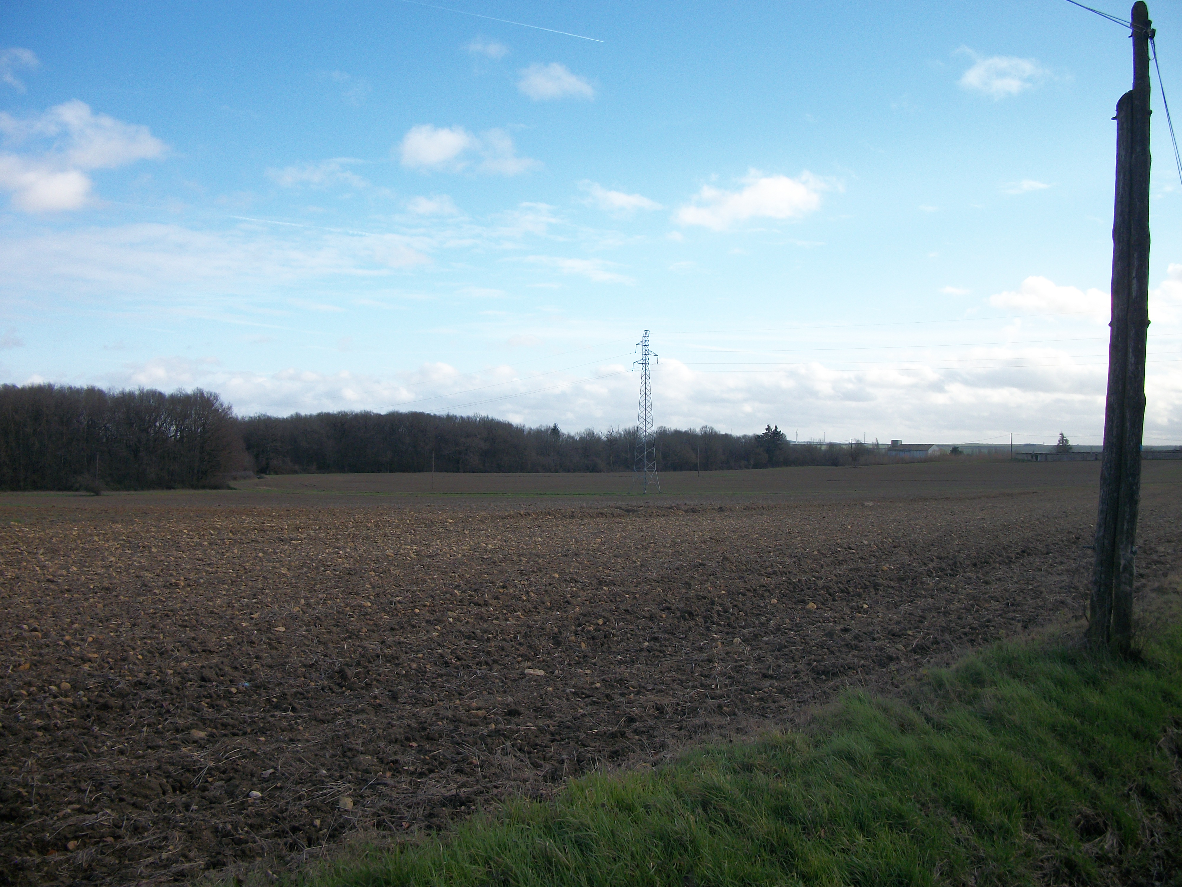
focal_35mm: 32
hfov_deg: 56.8
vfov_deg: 44.2
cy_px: 444
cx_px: 591
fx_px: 1093
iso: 80
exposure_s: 1/80
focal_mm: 5.7
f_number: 8.8
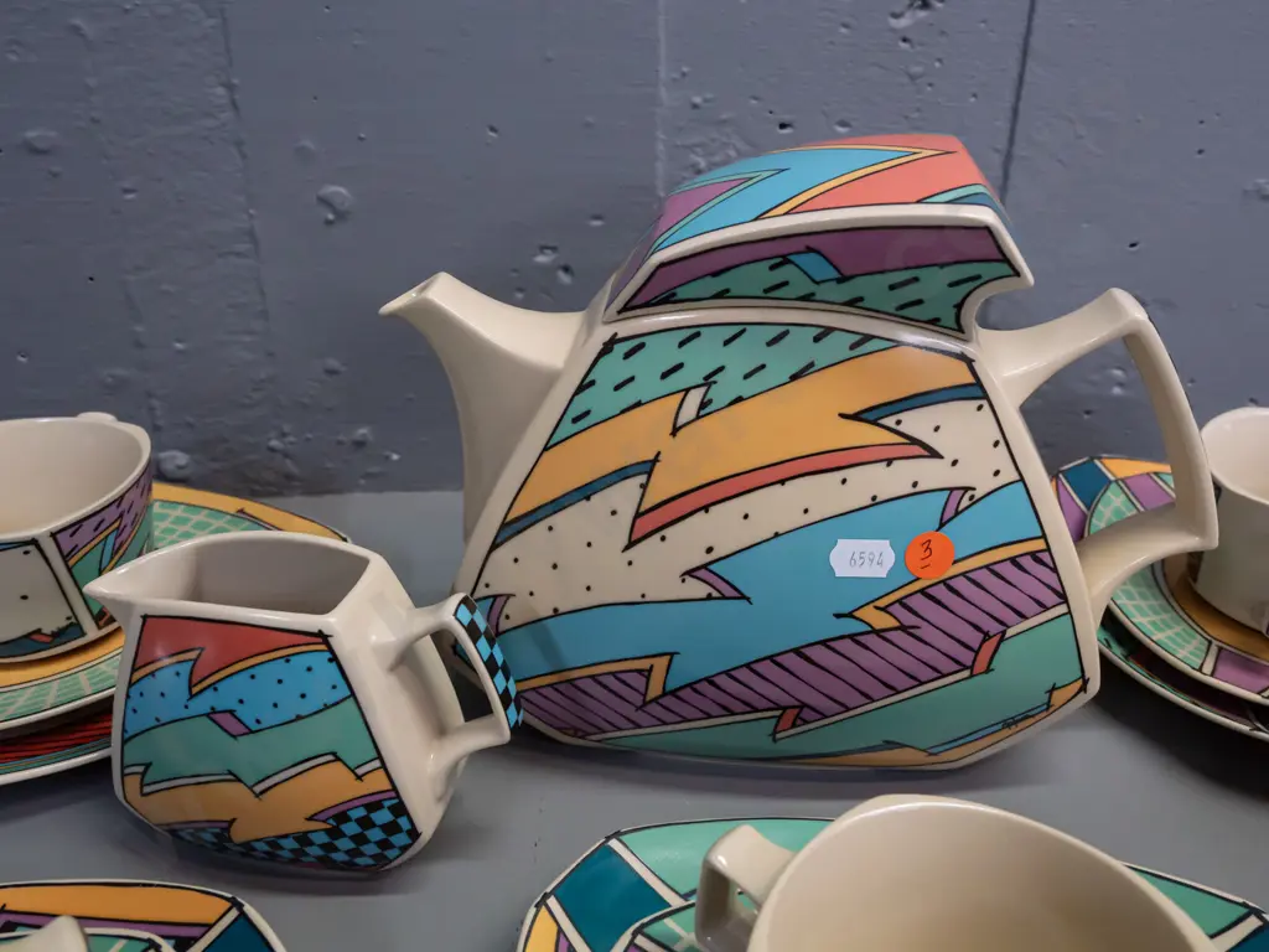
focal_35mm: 32
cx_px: 634
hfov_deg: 56.8
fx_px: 1173
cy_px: 476
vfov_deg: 44.2
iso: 3200
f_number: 5.6
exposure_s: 1/200
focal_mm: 16
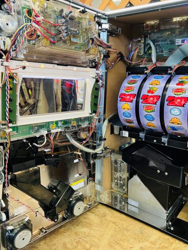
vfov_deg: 59.9
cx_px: 100
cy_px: 123
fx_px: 217
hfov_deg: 46.8
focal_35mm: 30
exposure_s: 1/50
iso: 80
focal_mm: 5.7
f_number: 1.5
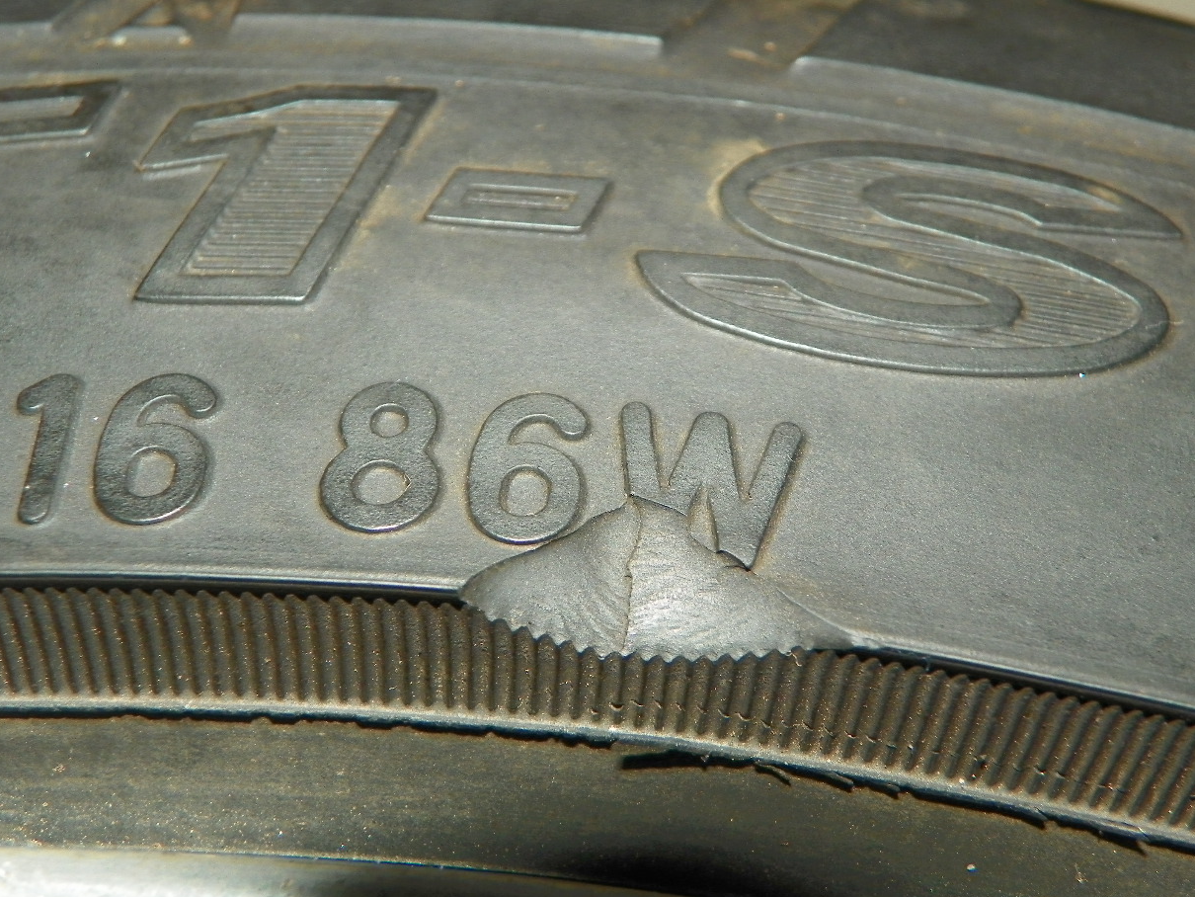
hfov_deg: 34.9
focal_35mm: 55
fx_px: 1899
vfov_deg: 26.6
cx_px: 622
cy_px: 450
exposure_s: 1/40
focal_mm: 9.2
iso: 200
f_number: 3.5
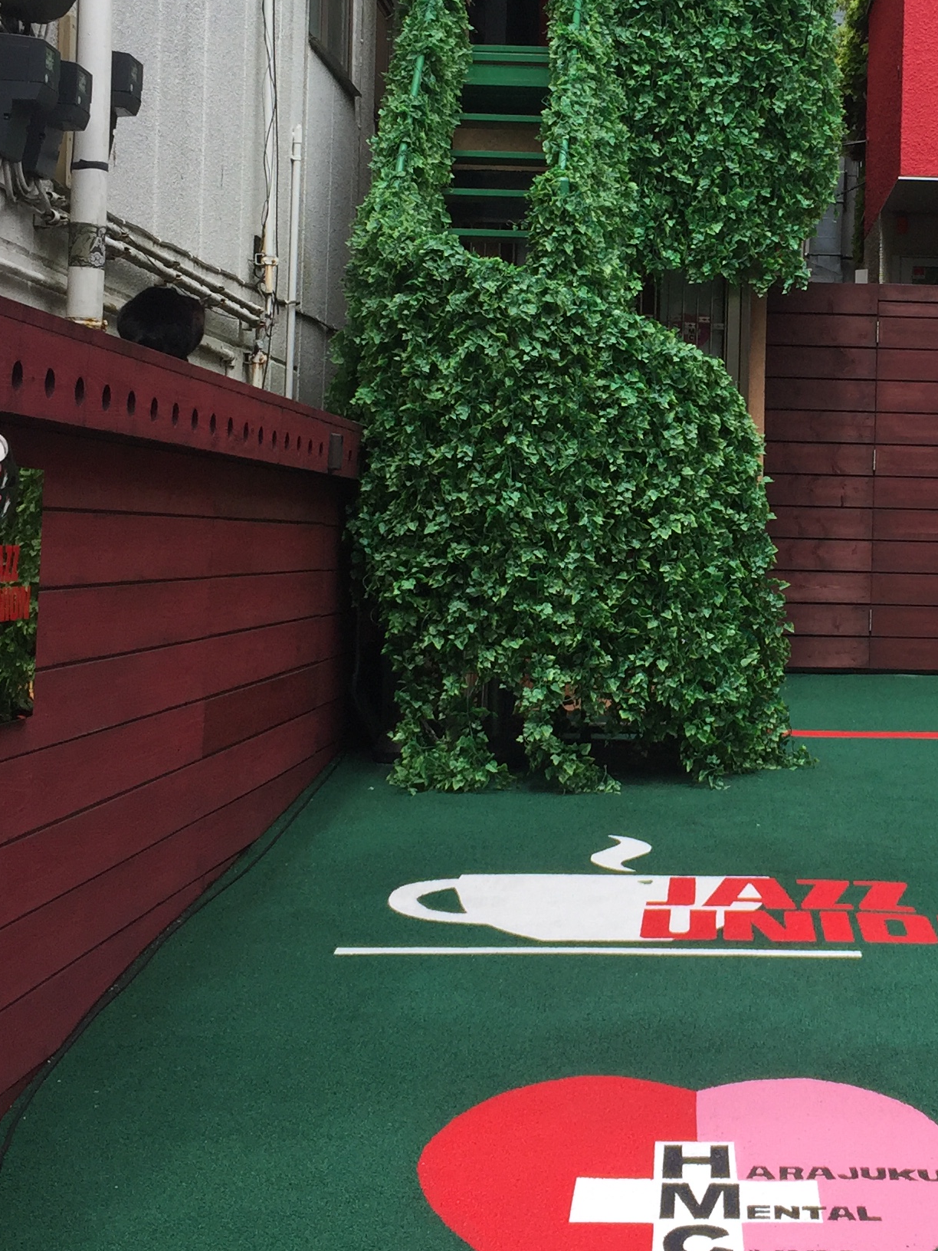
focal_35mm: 58
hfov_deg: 24.6
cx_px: 822
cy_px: 455
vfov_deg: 33.0
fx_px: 2096
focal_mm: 4.15
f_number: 2.2
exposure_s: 1/920
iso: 32
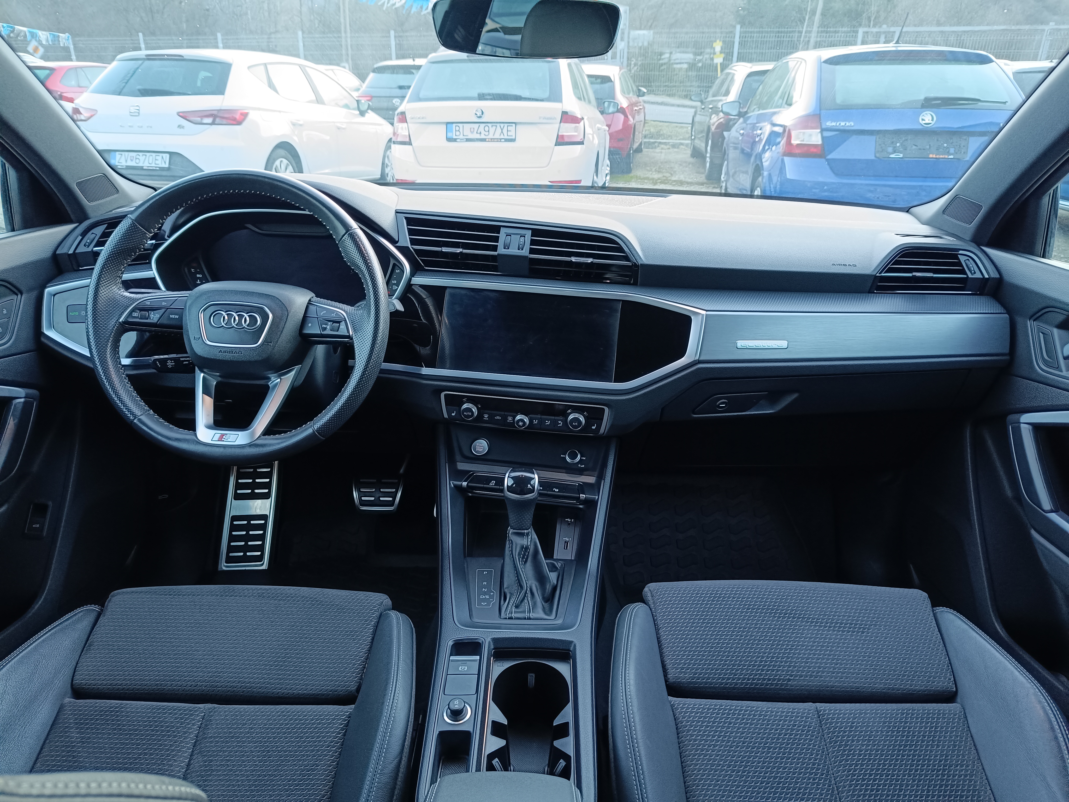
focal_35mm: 24
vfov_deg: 56.8
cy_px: 401
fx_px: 741
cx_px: 534
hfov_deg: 71.6
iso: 467
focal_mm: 5.59
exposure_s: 1/101
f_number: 1.88
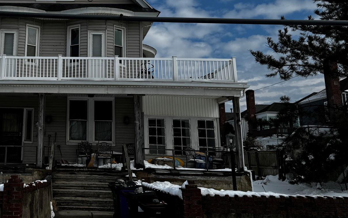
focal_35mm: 43
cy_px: 62
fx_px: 408
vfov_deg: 29.5
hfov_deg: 43.8
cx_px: 65
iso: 80
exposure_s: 1/7937
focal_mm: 6.76
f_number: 1.78
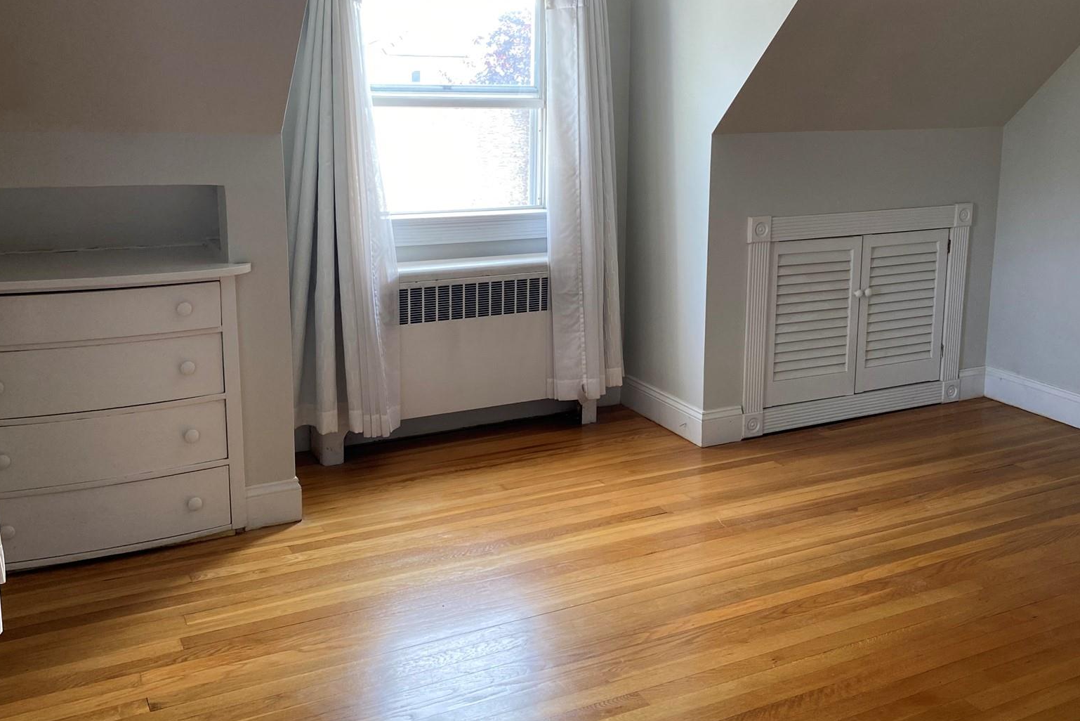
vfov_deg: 36.7
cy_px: 278
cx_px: 611
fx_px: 1080
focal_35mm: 36
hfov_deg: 53.0
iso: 100
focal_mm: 4.25
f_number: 1.8
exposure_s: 1/120
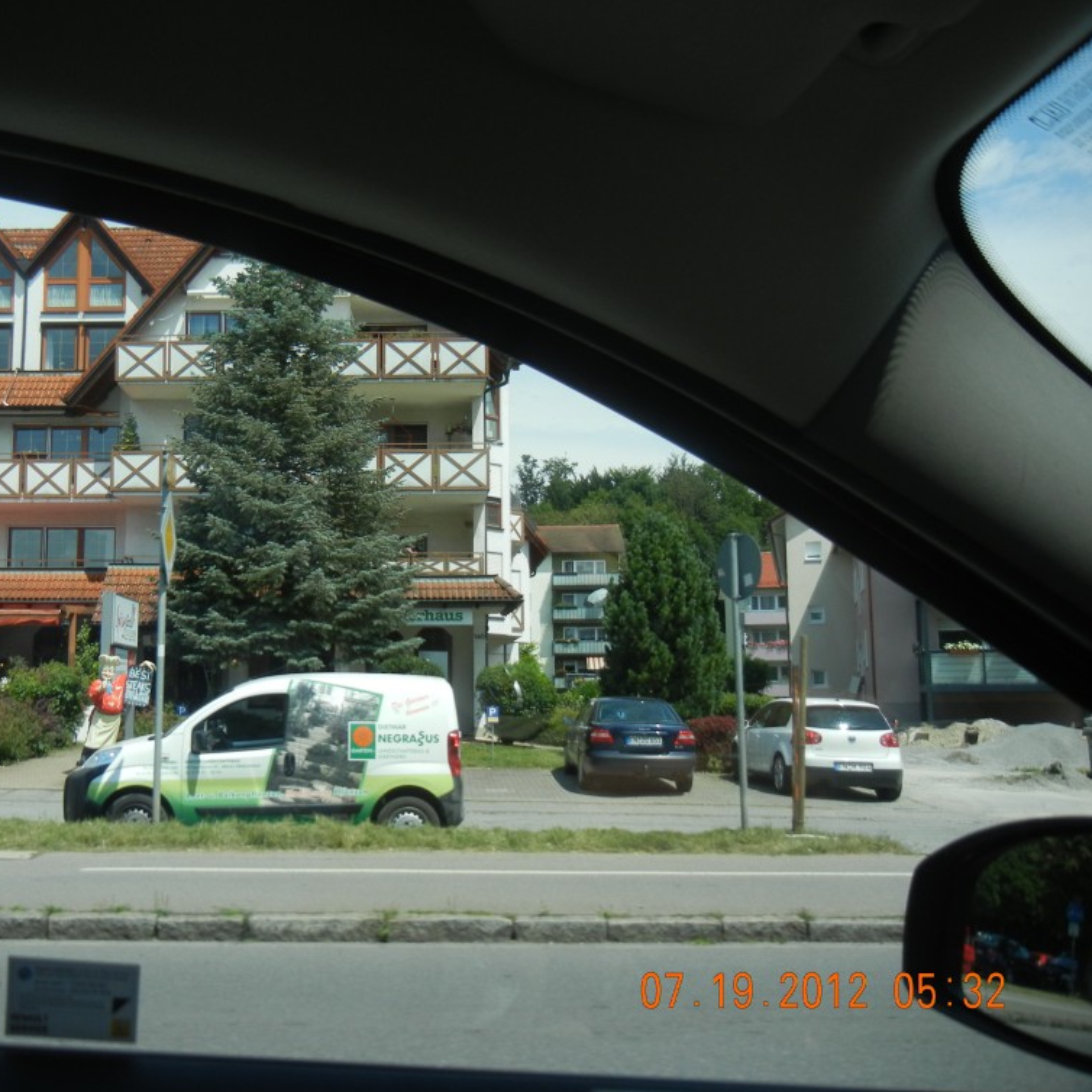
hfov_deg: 45.3
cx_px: 355
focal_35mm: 36
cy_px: 550
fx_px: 1285
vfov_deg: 46.0
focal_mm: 5.4
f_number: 7
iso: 160
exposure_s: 1/362
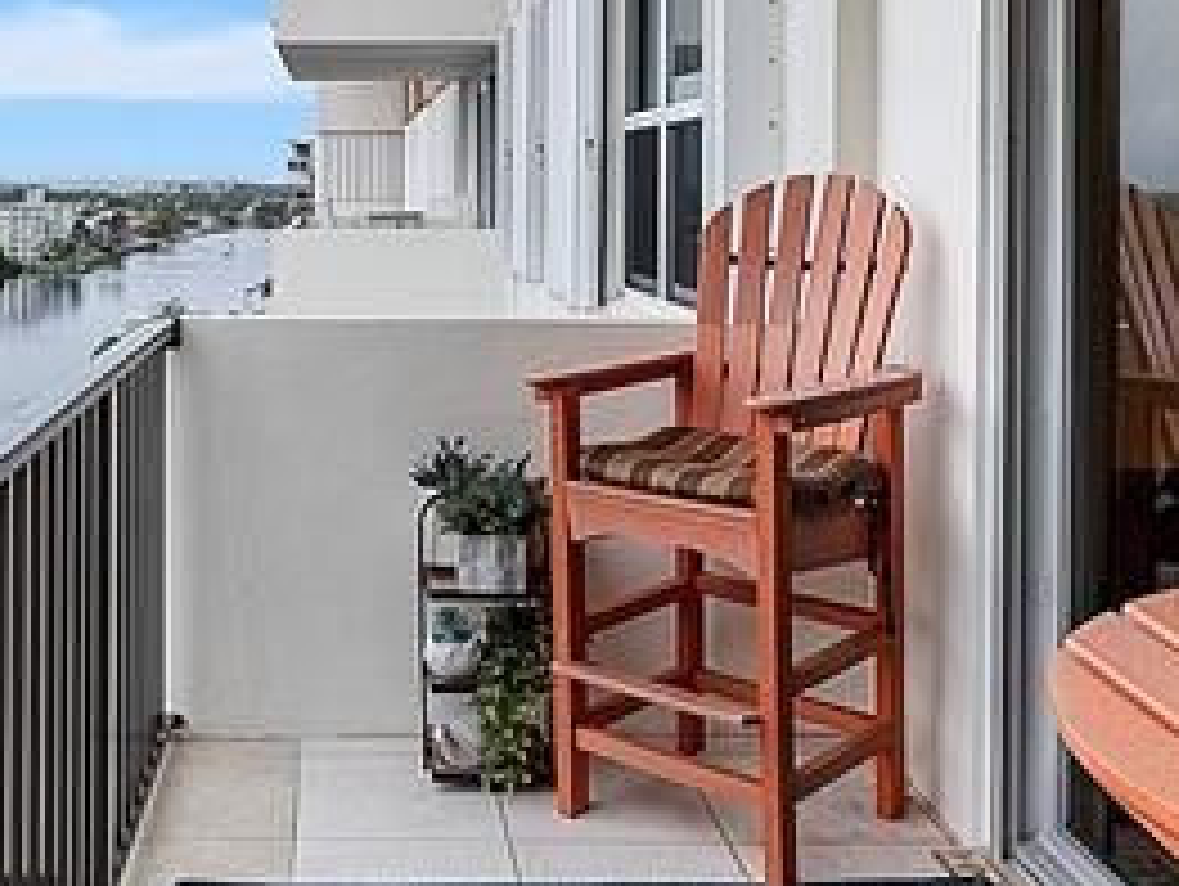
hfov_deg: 41.4
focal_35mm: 44
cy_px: 187
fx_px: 1500
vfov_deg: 32.1
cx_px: 266
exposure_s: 1/30
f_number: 6.3
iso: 200
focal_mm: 10
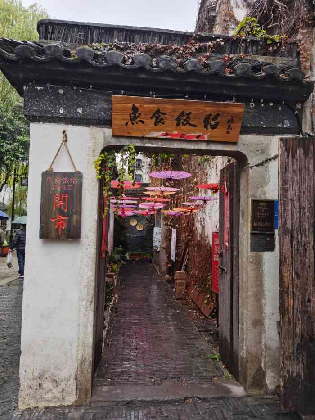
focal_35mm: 27
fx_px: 328
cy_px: 210
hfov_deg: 51.4
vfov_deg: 65.3
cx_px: 158
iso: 50
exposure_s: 1/294
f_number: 1.6
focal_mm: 5.56
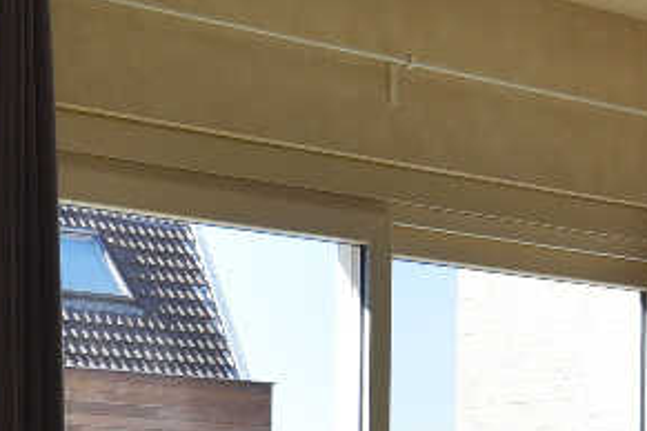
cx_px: 74
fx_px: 1599
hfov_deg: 22.4
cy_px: 573
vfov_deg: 14.6
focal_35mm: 89
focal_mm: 16
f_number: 8
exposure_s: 1/250
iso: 280
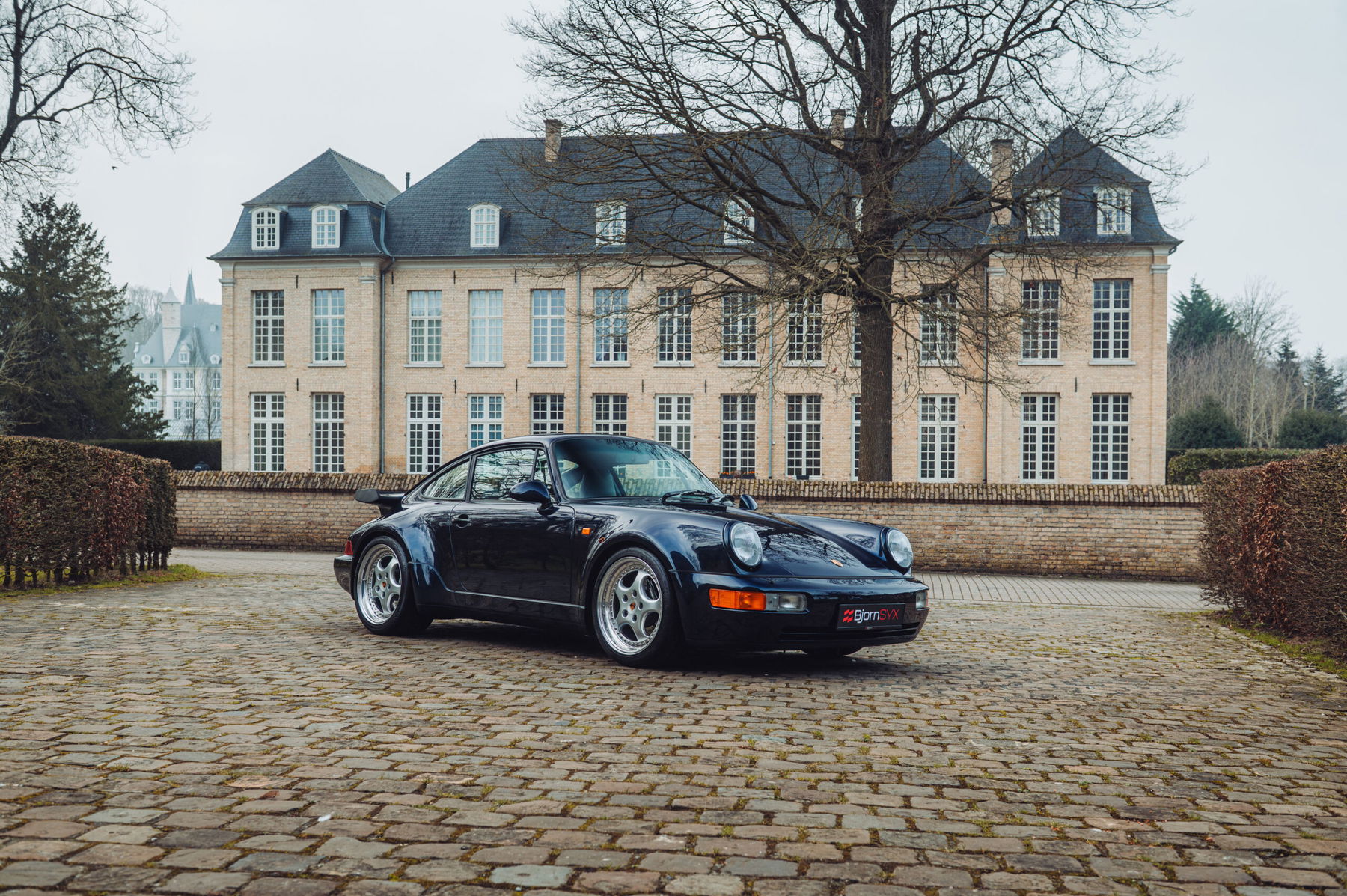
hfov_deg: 53.2
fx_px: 1346
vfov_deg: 36.8
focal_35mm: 36
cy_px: 448
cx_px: 674
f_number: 5.6
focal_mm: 36
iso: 640
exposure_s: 1/125
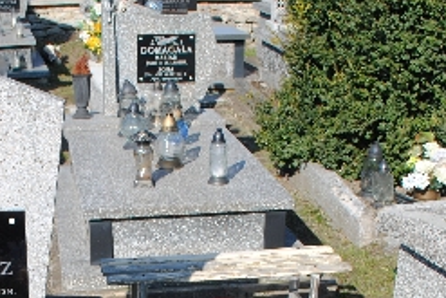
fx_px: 868
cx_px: 90
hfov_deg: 28.2
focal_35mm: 70
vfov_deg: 18.4
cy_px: 367
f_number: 8
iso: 100
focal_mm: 18
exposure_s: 1/250
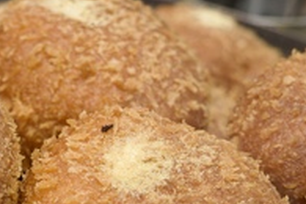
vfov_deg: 10.0
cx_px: -9
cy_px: 286
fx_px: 1130
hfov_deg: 15.1
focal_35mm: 133
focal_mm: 26
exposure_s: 1/40
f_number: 3.2
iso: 250
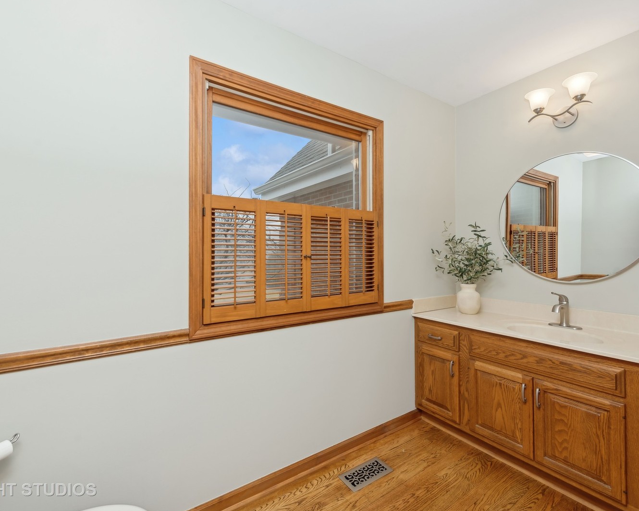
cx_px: 312
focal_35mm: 16
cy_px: 257
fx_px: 303
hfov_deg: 93.1
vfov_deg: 80.4
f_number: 8
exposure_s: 1/100
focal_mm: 14
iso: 200
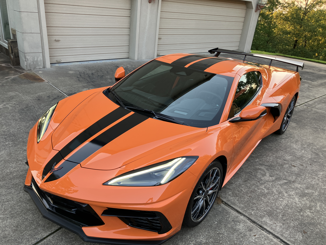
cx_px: 163
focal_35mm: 28
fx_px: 264
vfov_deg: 49.7
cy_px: 122
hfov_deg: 63.4
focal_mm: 3.99
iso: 80
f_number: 1.8
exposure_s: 1/106
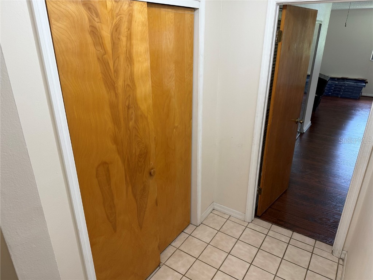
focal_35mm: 24
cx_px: 186
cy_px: 140
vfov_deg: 56.8
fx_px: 259
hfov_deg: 71.6
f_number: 1.78
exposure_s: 1/60
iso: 125
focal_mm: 6.76
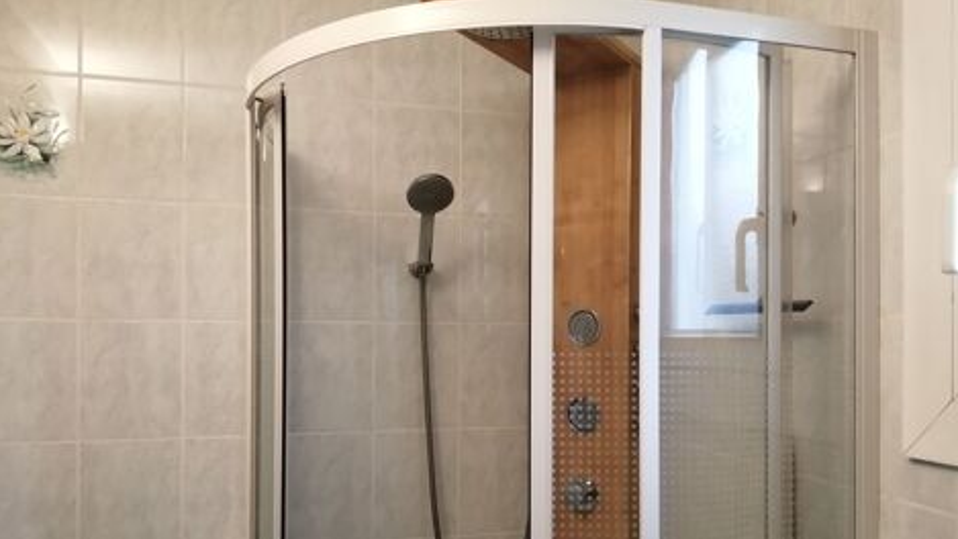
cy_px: 333
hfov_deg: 66.1
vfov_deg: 40.0
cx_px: 484
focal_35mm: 29
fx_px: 737
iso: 320
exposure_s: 1/33.3
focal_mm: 3.6
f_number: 1.8
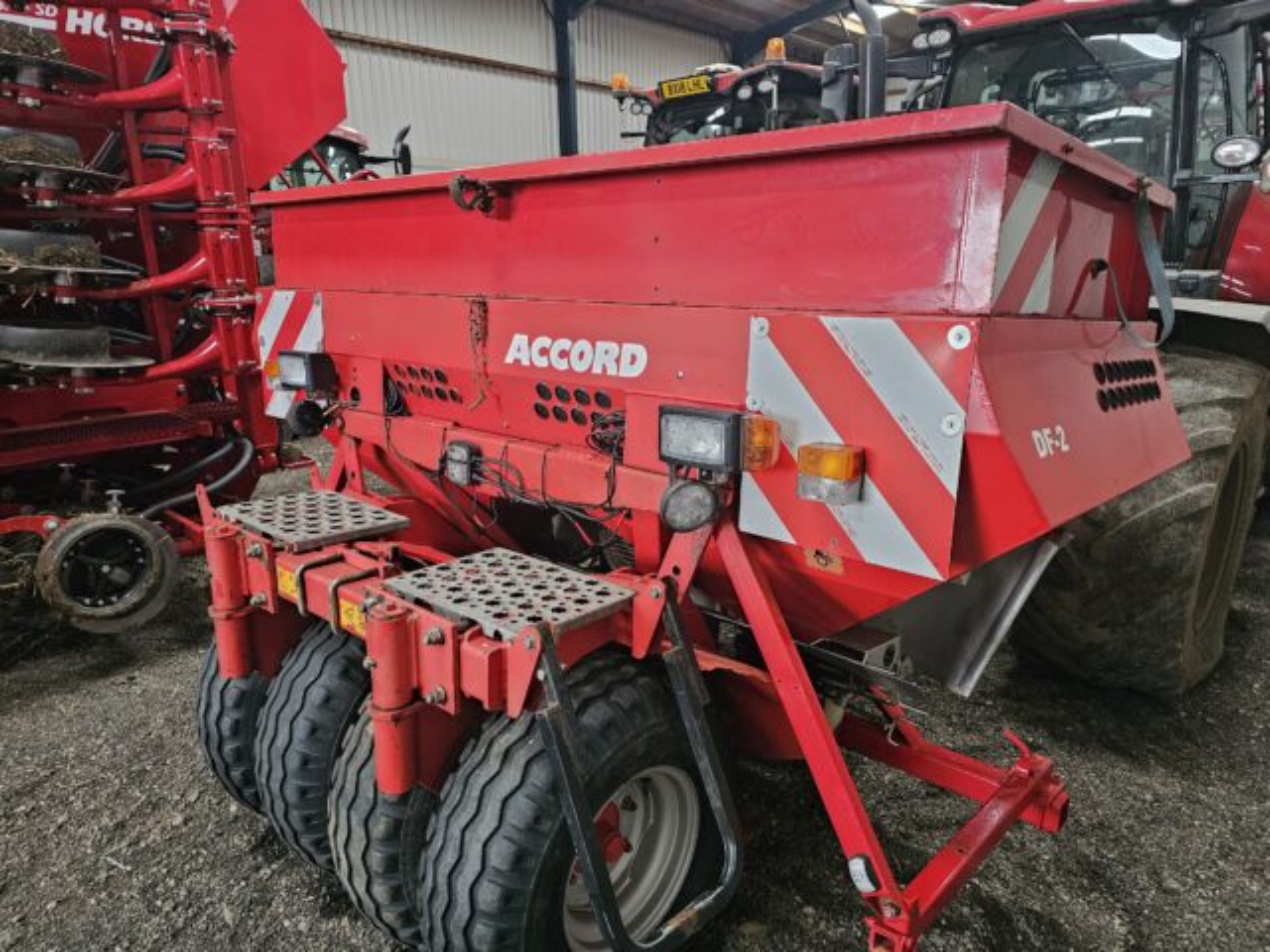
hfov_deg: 73.9
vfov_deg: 58.9
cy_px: 476
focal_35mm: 23
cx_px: 635
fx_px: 844
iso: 800
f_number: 1.7
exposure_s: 1/50
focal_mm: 6.3
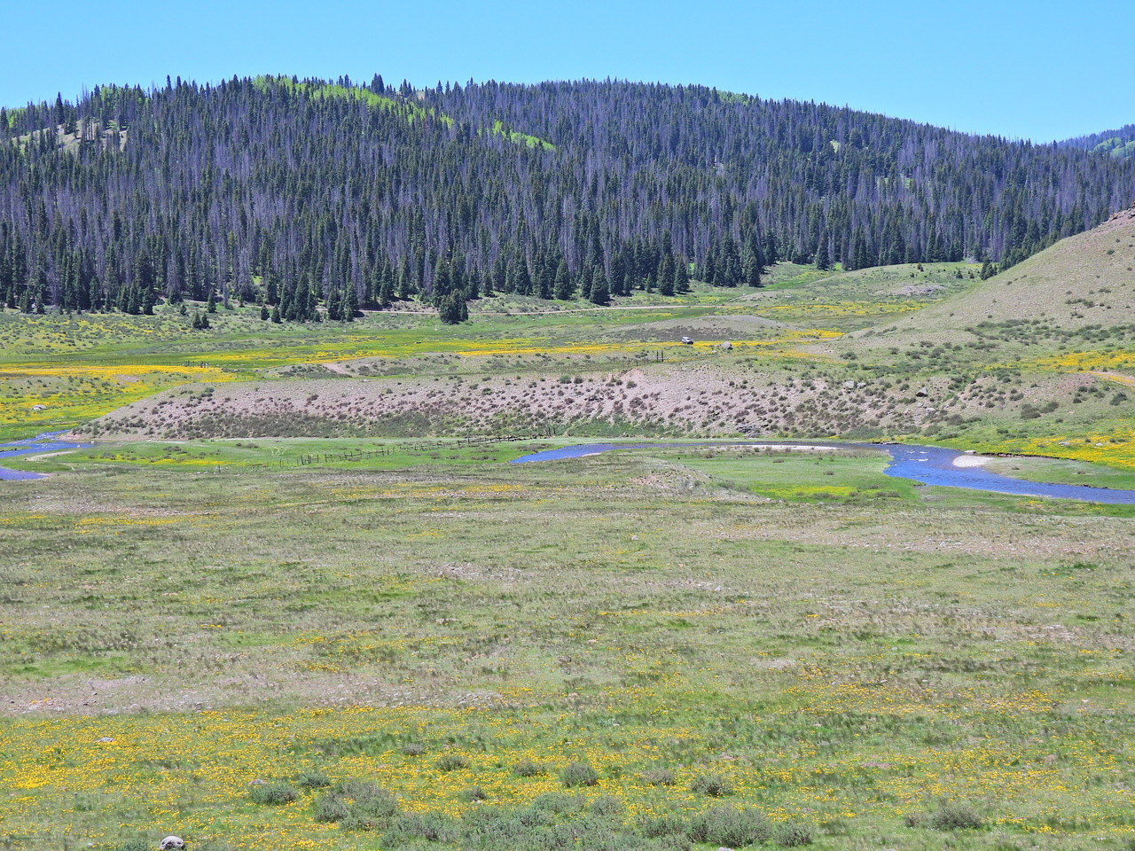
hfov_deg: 32.2
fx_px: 1967
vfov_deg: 24.4
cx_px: 568
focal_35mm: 60
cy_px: 426
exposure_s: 1/800
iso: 100
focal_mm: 10.7
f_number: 3.5
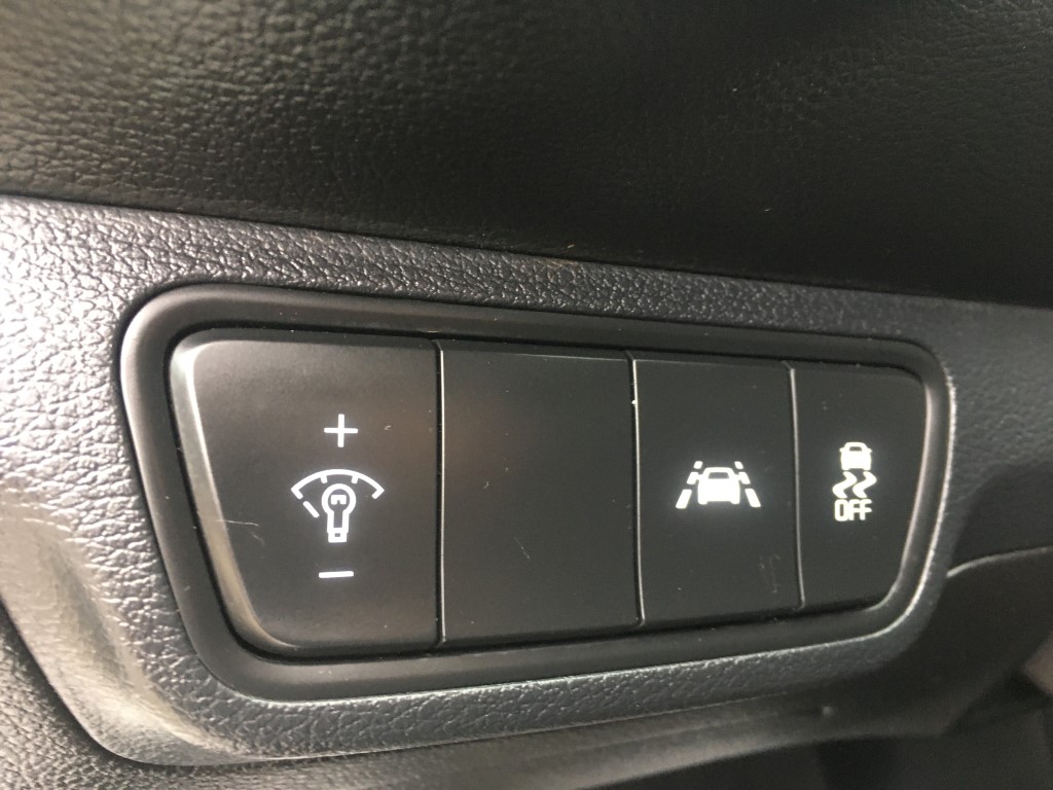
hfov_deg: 61.7
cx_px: 526
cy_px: 395
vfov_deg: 48.2
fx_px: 882
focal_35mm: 29
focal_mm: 4.15
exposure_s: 1/30
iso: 125
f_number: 2.2
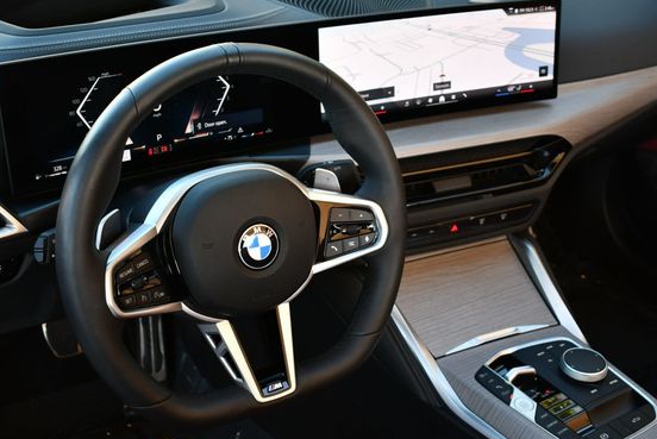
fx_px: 931
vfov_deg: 26.5
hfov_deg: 38.9
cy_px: 196
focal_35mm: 51
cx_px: 333
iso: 400
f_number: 3.8
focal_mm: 22
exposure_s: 1/250
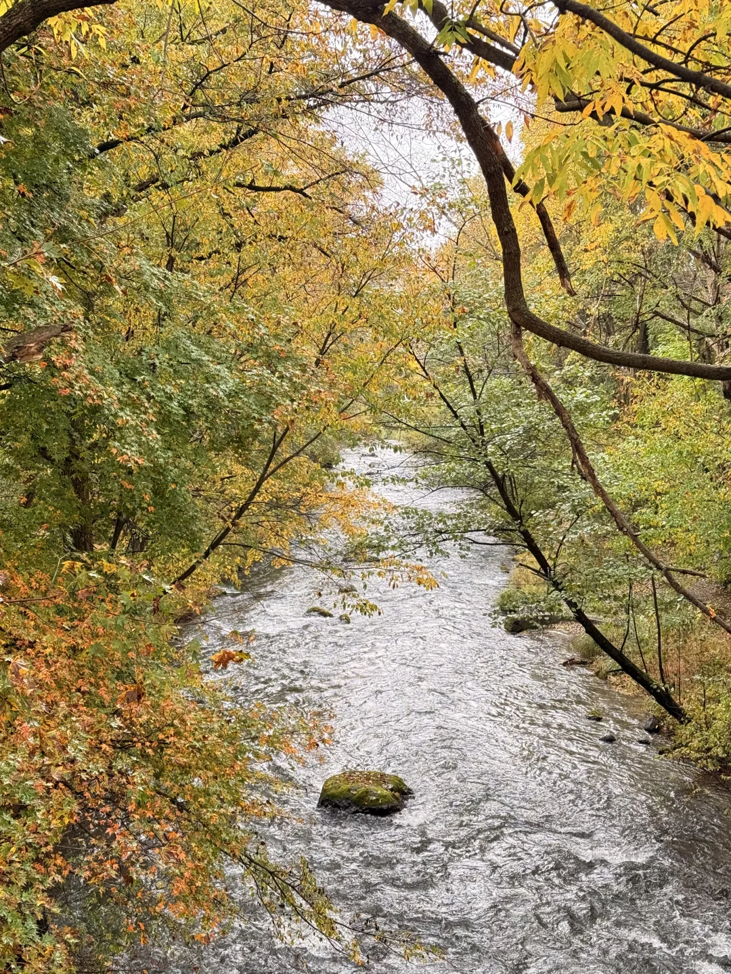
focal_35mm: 48
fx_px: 1352
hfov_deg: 30.3
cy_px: 487
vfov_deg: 39.7
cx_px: 366
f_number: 1.78
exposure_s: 1/242
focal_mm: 6.76
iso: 125
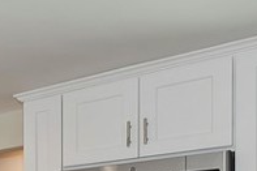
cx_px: -218
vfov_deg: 16.0
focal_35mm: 78
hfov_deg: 19.1
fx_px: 556
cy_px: 255
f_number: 8
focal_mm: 10
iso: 200
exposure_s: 1/30
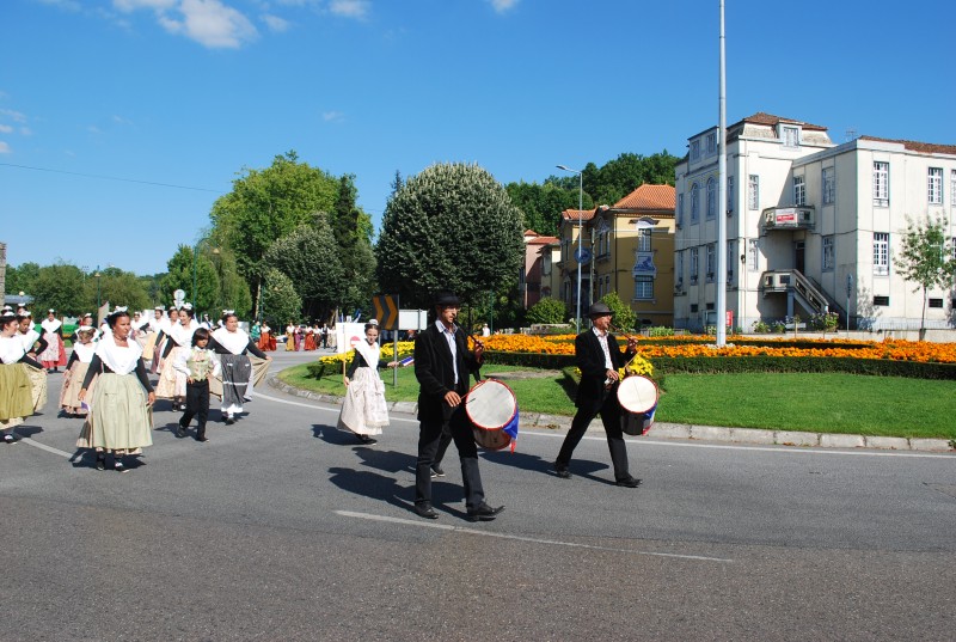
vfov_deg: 43.8
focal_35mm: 30
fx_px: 798
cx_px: 478
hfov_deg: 61.8
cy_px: 321
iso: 100
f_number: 8
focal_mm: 20
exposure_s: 1/250
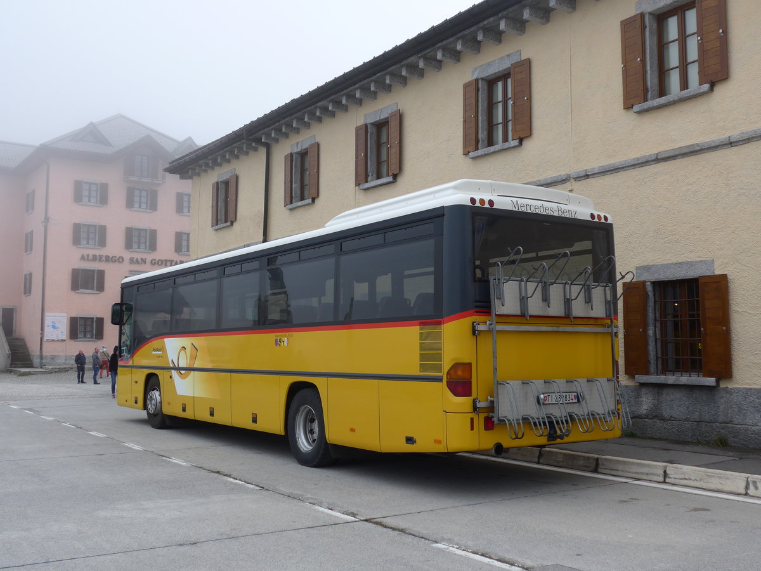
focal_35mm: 39
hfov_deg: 47.9
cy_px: 286
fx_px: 857
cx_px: 380
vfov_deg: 36.8
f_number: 2.8
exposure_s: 1/1000
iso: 80
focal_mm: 8
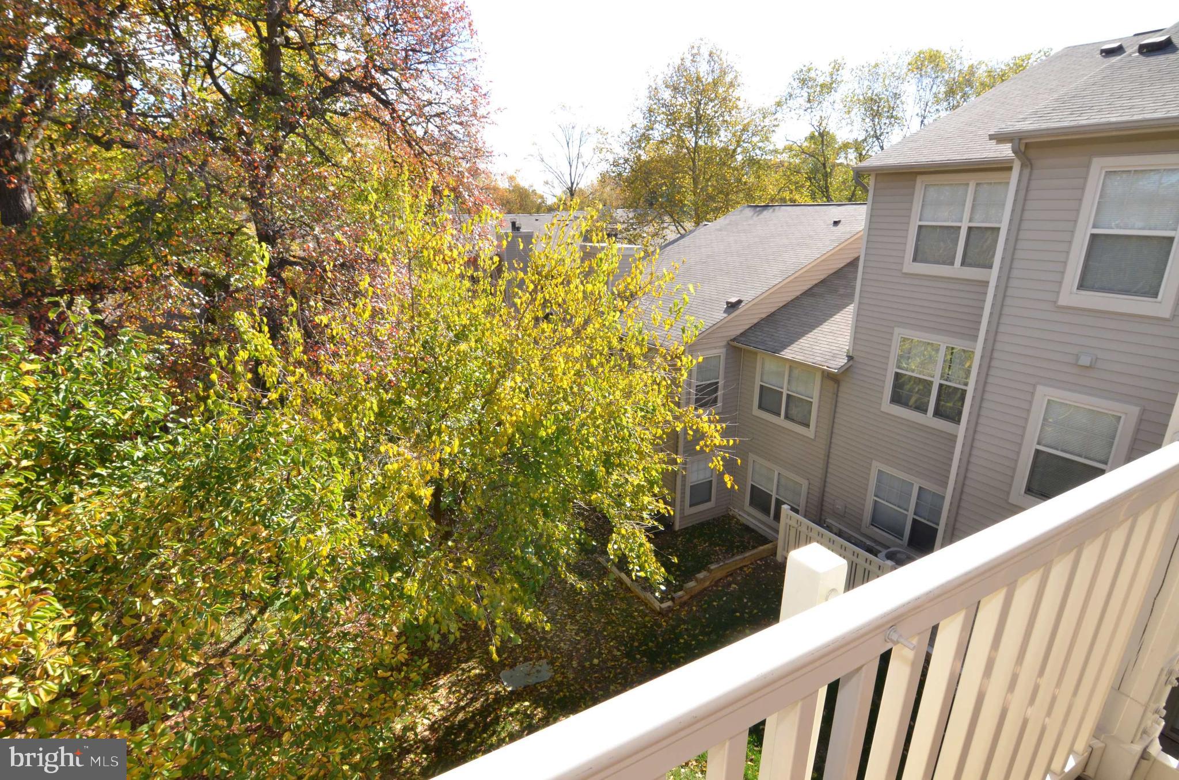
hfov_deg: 95.1
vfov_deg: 71.8
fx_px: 539
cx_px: 590
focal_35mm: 16
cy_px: 390
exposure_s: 1/50
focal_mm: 11
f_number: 11
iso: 200
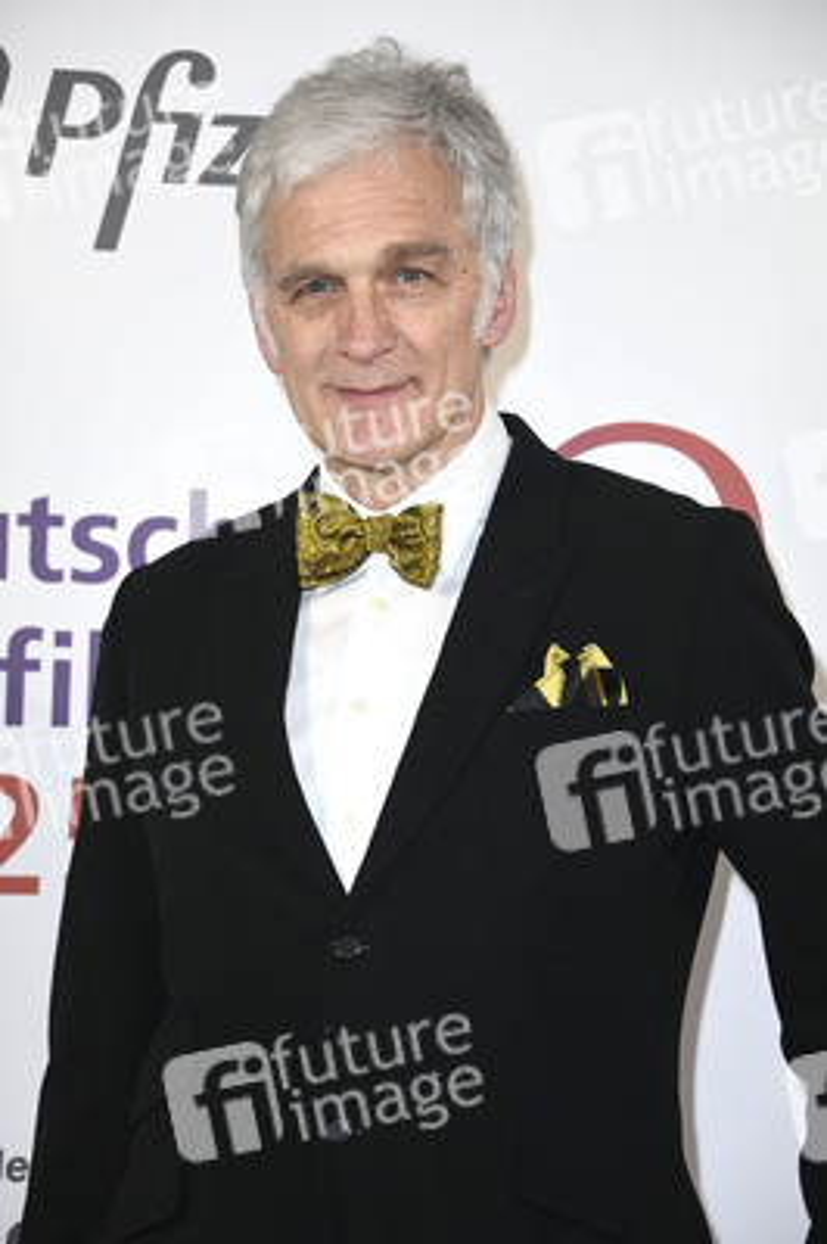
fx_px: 3624
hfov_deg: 13.0
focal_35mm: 105
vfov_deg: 19.5
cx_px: 414
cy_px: 622
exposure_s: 1/250
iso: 800
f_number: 5.6
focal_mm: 105
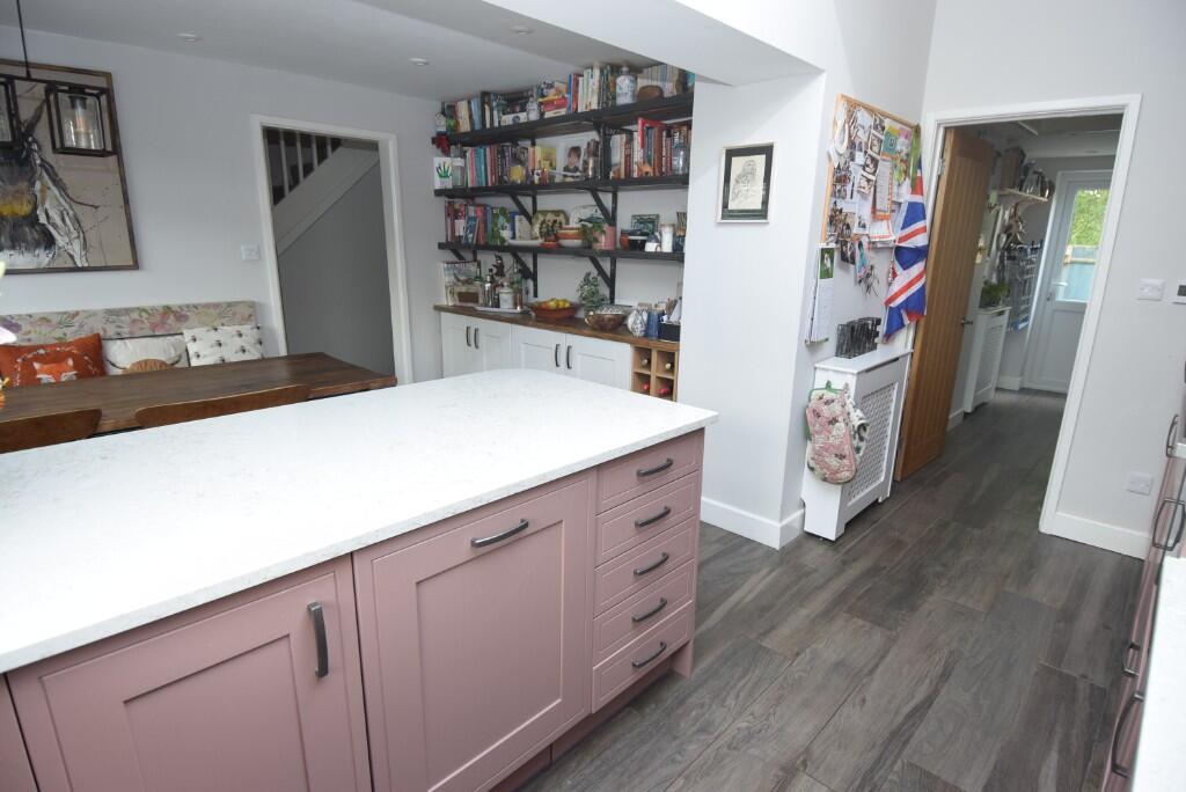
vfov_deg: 67.5
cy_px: 396
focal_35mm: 18
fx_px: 593
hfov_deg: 90.0
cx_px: 593
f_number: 4.5
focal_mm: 12
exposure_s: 1/80
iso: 400
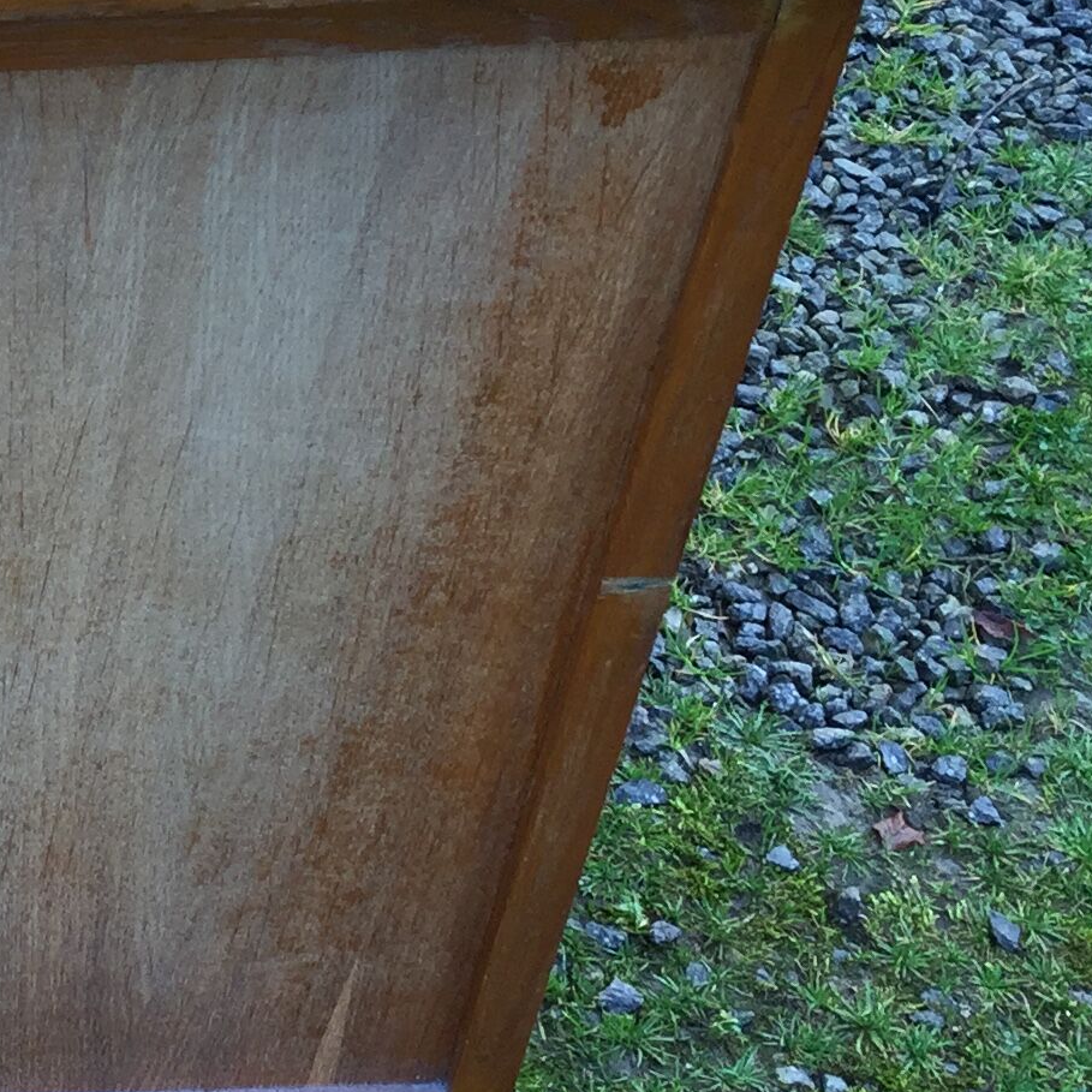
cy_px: 413
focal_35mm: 92
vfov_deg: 18.9
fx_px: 3284
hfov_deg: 16.8
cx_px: -623
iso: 40
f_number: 2.2
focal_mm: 4.15
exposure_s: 1/100
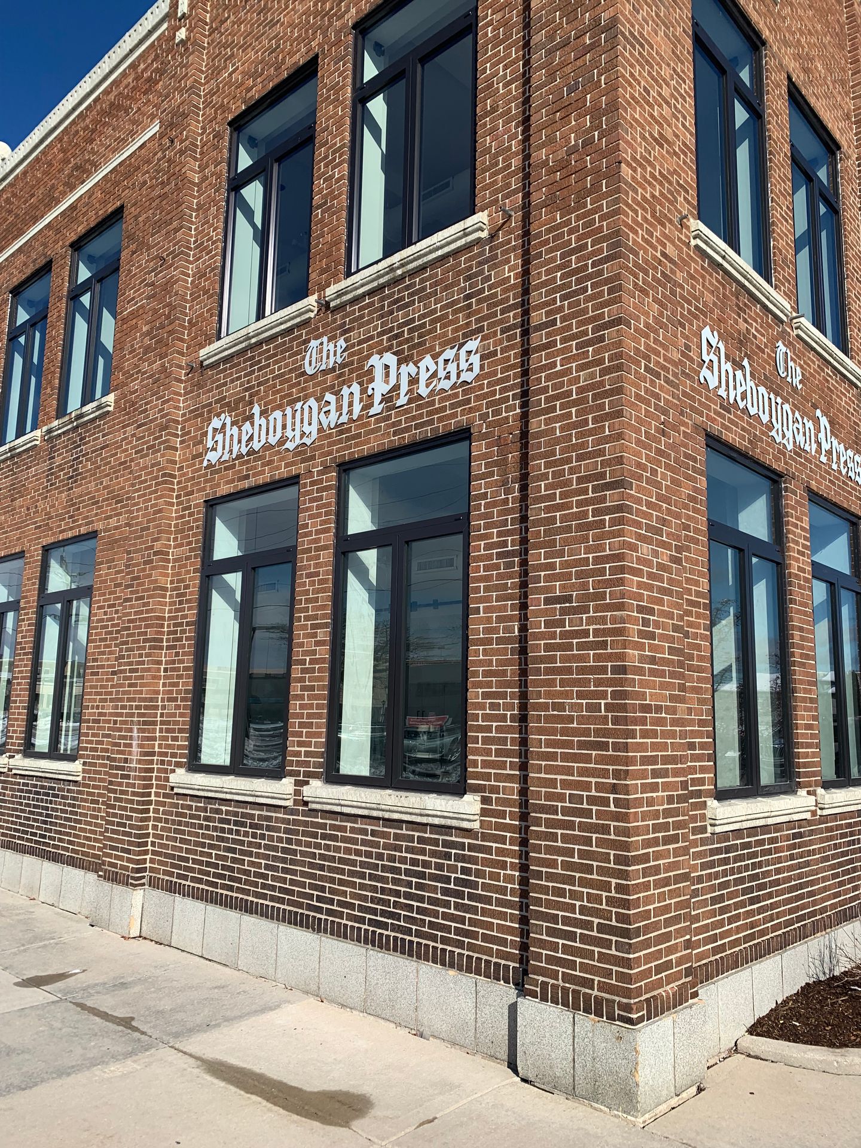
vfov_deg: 67.3
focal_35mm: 26
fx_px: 862
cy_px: 574
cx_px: 430
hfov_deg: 53.1
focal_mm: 4.25
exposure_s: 1/2681
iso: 25
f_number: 1.8
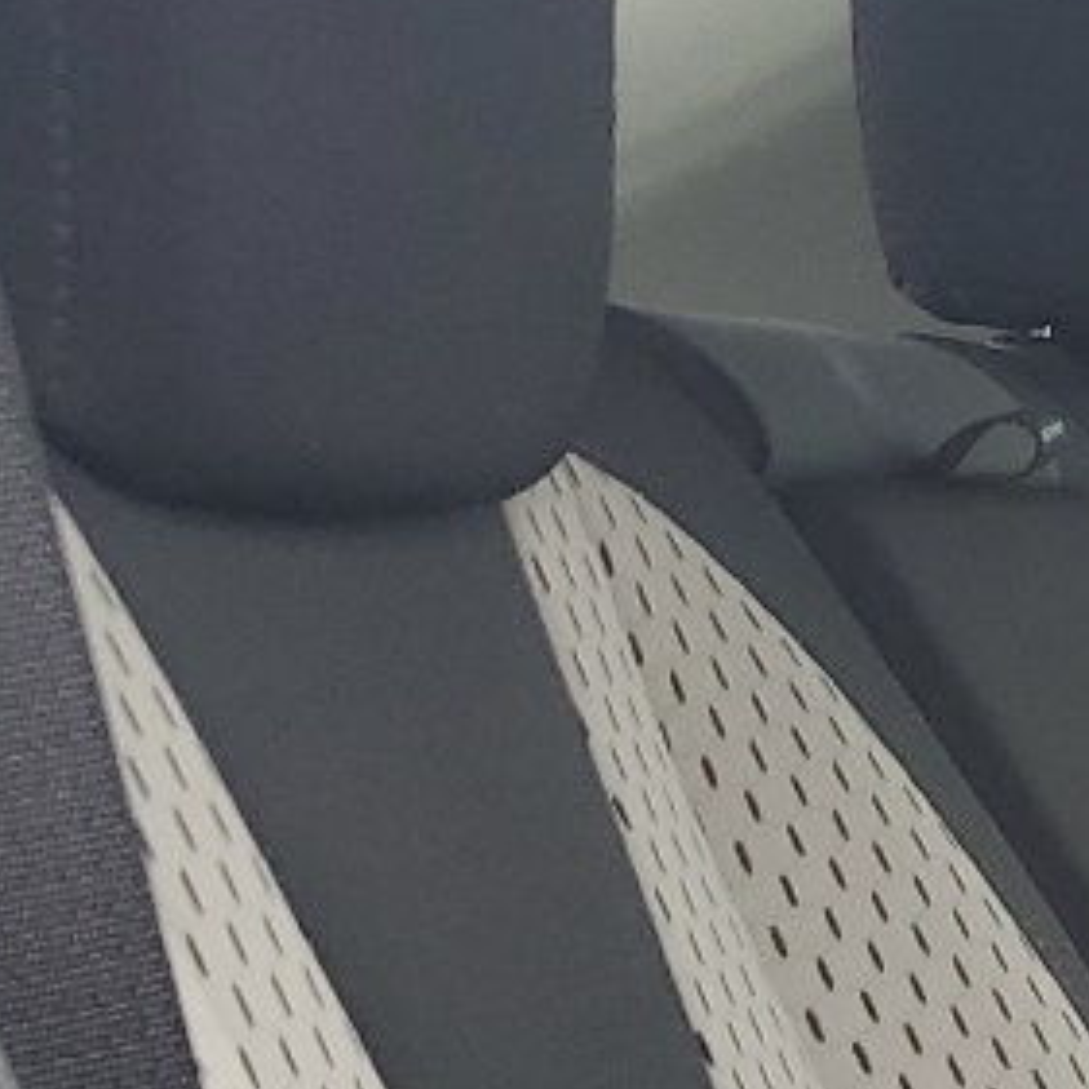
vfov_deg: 12.8
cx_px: 2930
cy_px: 1492
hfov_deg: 10.6
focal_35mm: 131
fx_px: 4663
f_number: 1.5
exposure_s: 1/263
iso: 50
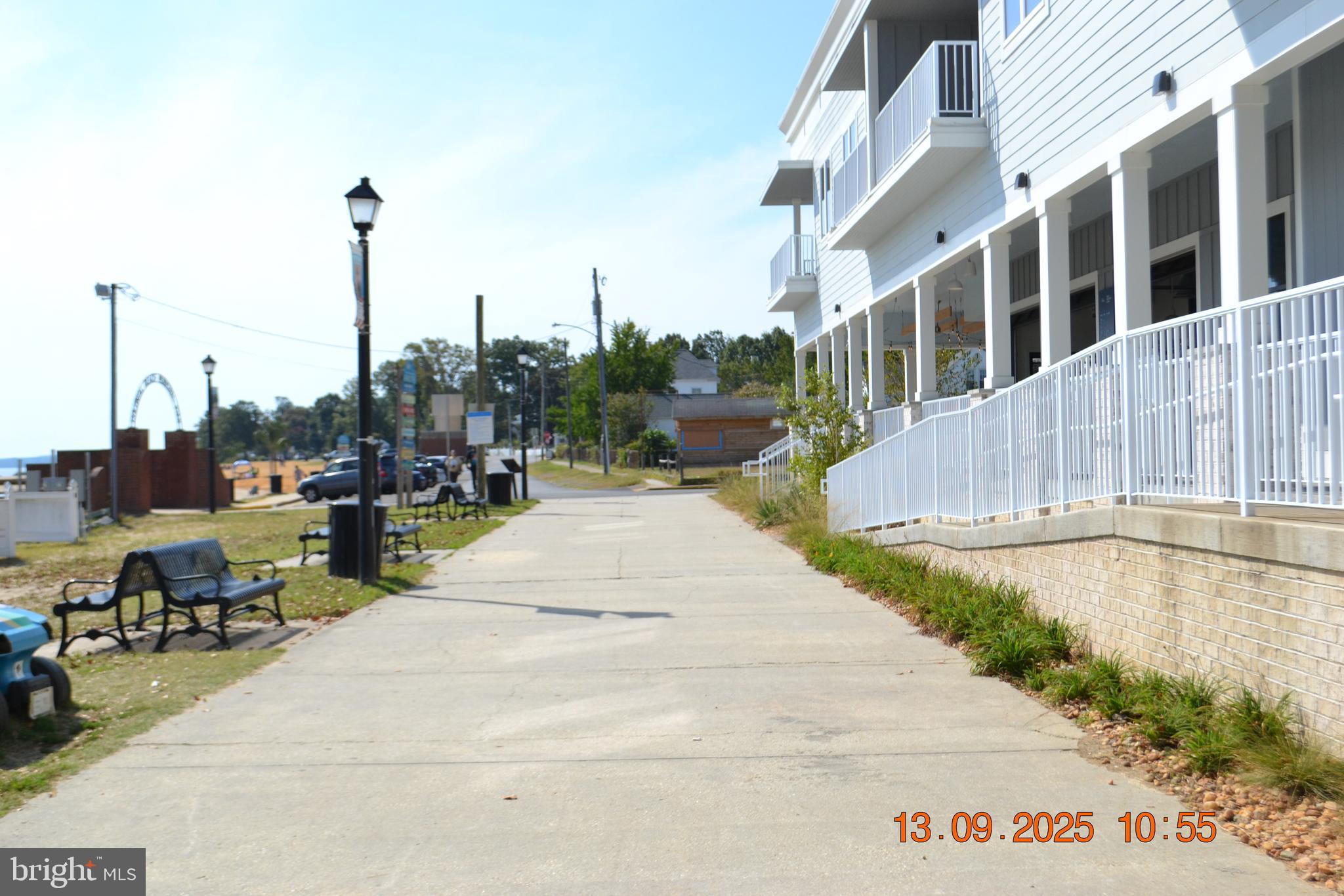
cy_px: 448
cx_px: 672
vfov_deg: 34.2
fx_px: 1456
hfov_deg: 49.6
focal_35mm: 39
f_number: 7.1
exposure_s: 1/2000
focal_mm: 26
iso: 400
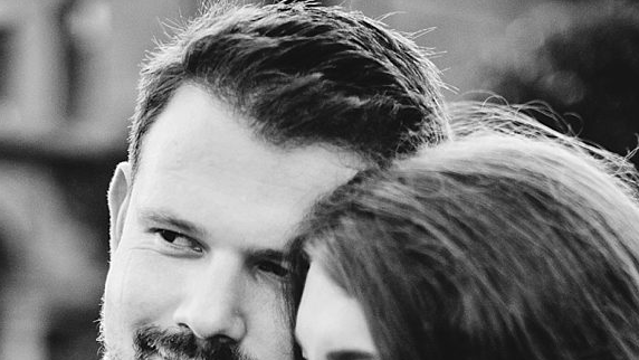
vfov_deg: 8.9
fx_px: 2186
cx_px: 246
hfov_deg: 16.6
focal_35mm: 129
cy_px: 722
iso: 500
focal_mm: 50
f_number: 1.4
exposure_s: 1/2500
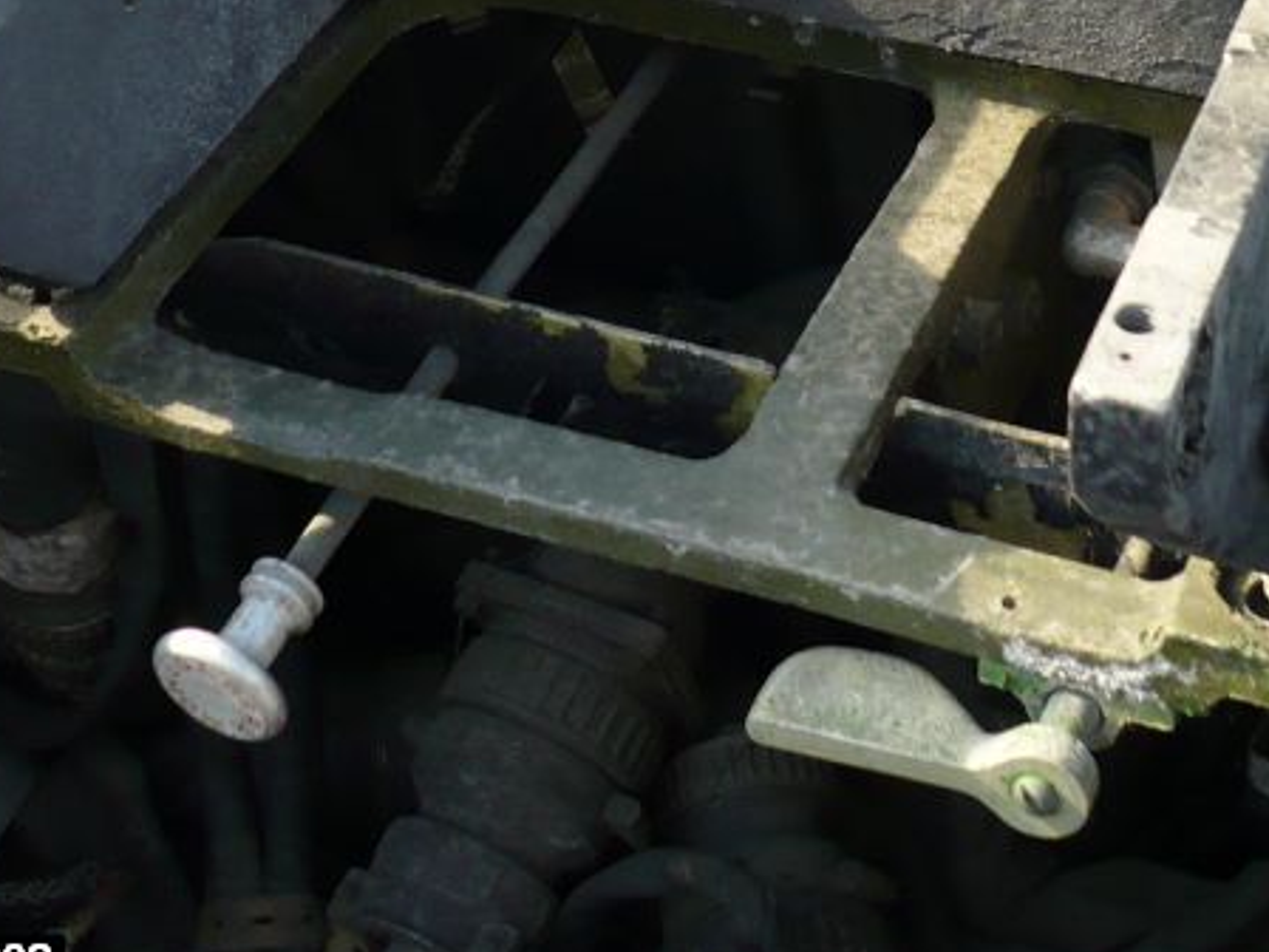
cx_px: 640
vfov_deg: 17.8
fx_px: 2933
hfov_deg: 24.4
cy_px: -99
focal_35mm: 80
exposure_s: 1/250
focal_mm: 5.8
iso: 100
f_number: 2.8
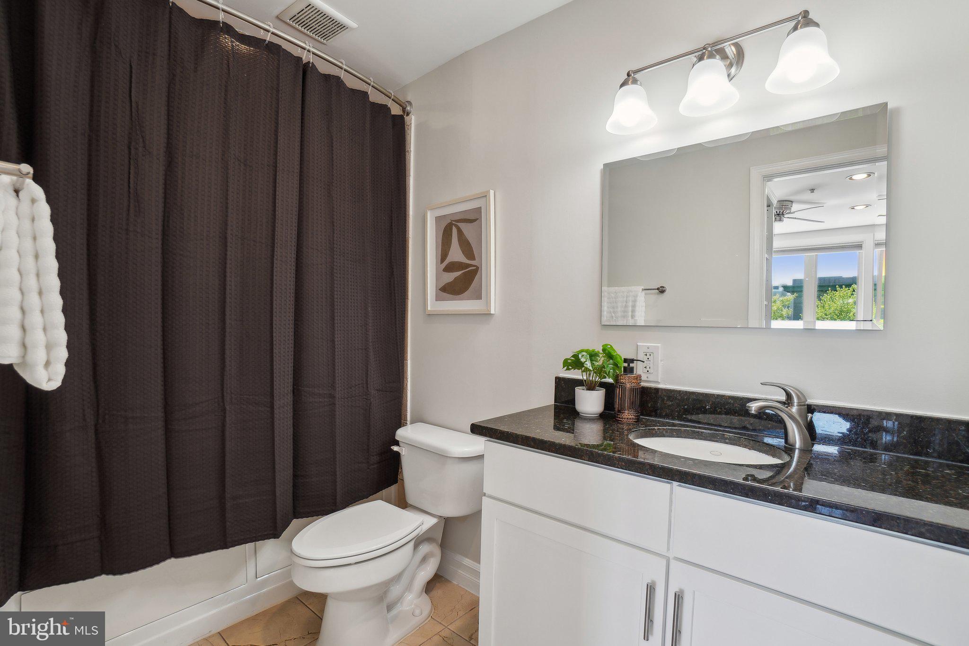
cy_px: 323
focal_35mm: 15
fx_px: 404
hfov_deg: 100.4
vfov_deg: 77.3
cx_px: 484
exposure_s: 1/6
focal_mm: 10
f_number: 7.1
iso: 100
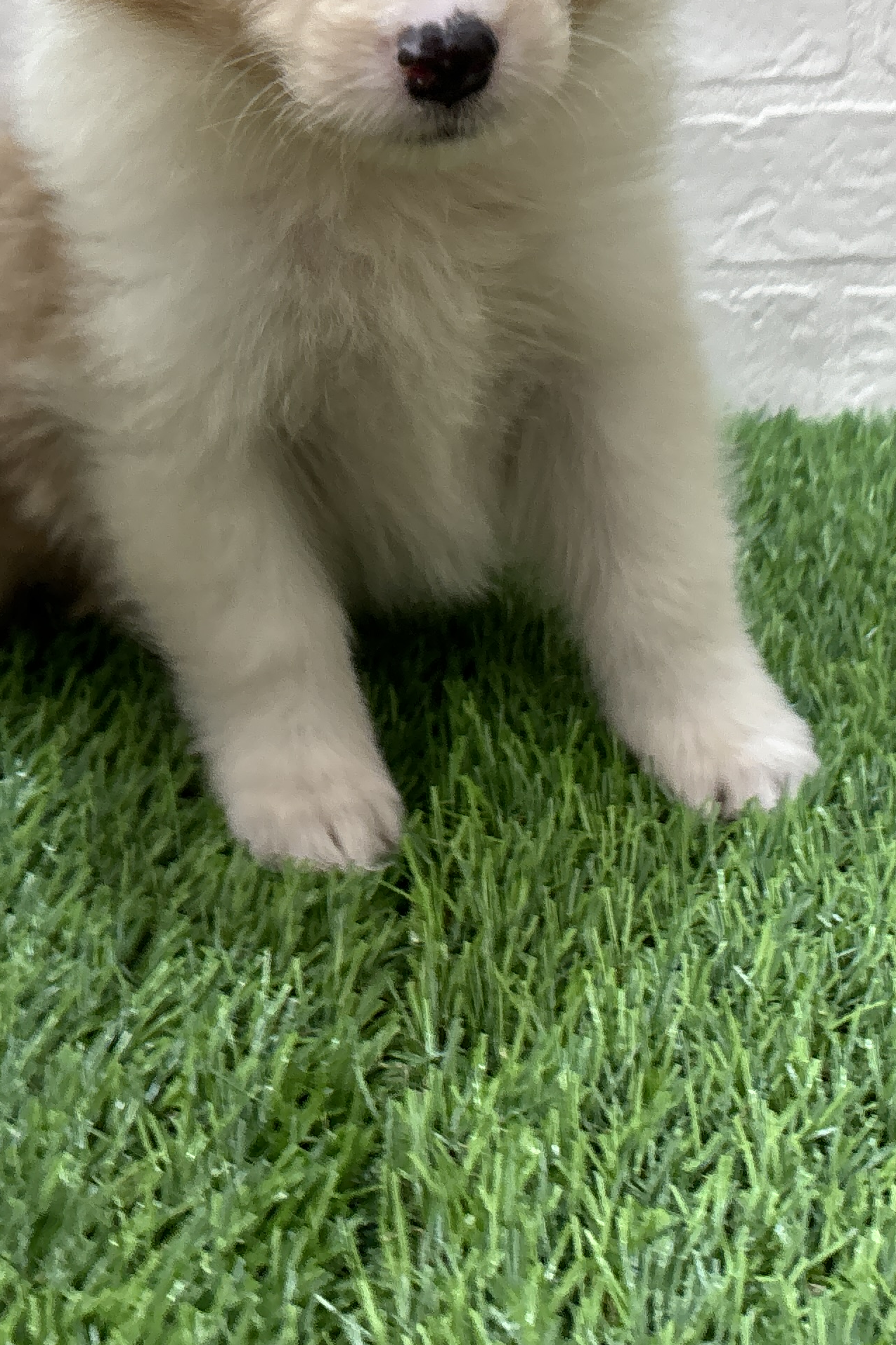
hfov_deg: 23.7
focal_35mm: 57
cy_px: 315
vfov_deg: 34.2
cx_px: 358
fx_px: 2128
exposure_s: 1/50
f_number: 1.6
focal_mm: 5.96
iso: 250
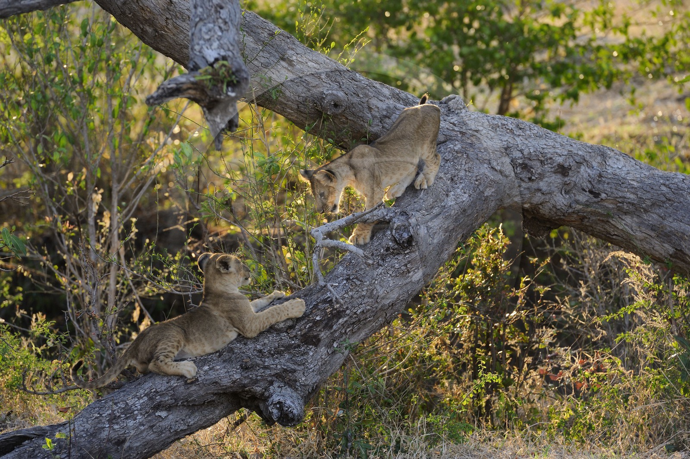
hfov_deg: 10.3
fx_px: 3830
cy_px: 230
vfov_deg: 6.9
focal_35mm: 200
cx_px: 345
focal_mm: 200
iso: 640
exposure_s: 1/250
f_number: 5.6
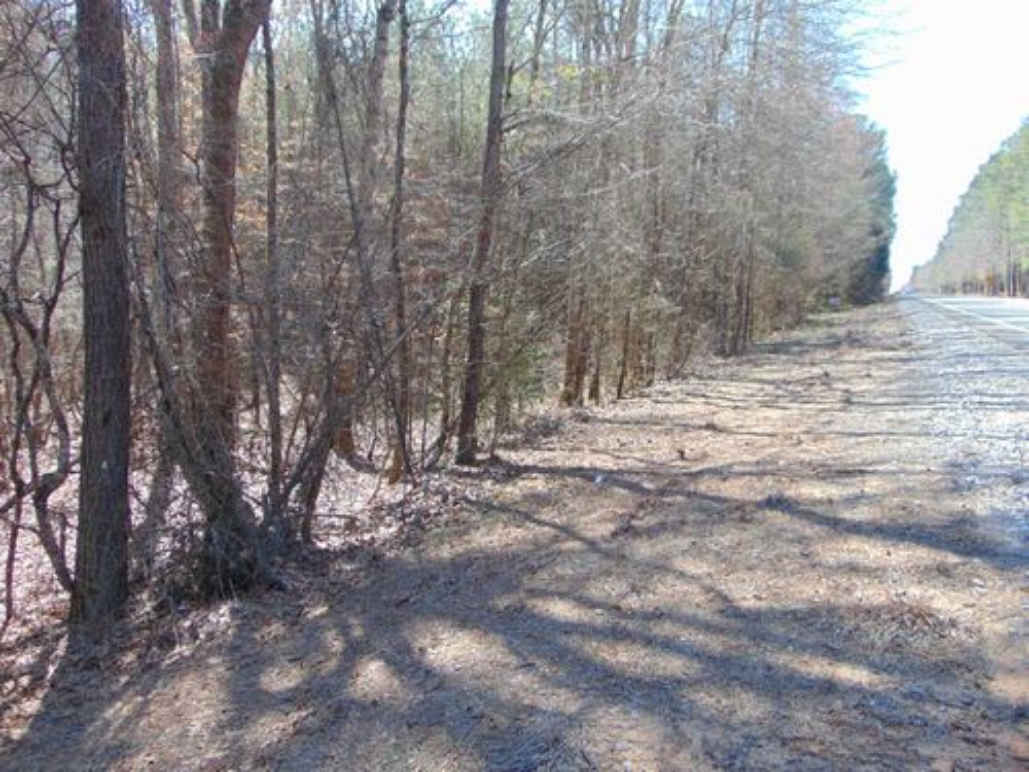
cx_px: 514
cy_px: 386
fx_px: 743
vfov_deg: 54.9
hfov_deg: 69.4
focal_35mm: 25
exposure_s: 1/200
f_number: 3
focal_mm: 4.5
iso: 80
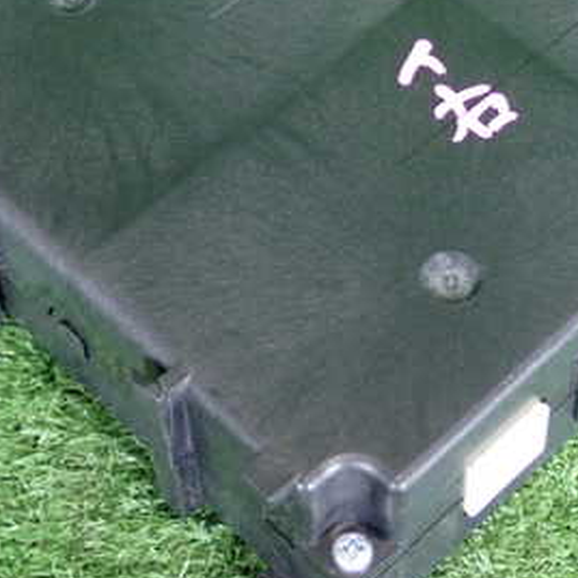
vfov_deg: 18.5
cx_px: 455
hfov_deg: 18.5
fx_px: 1757
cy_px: 110
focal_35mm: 93
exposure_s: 1/20
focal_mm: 8.4
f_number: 3.1
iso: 800
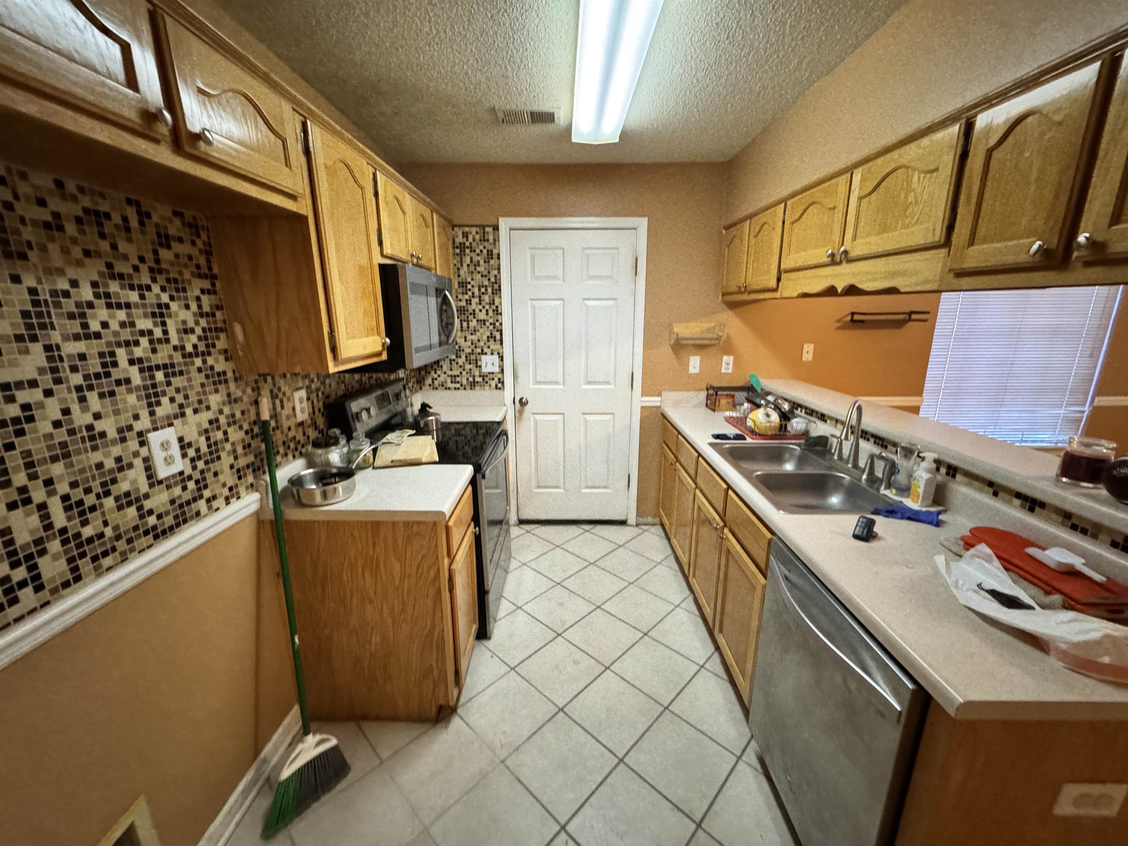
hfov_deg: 102.1
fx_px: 456
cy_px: 423
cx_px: 564
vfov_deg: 85.7
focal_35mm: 14
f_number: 2.2
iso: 800
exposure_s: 1/40
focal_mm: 2.22
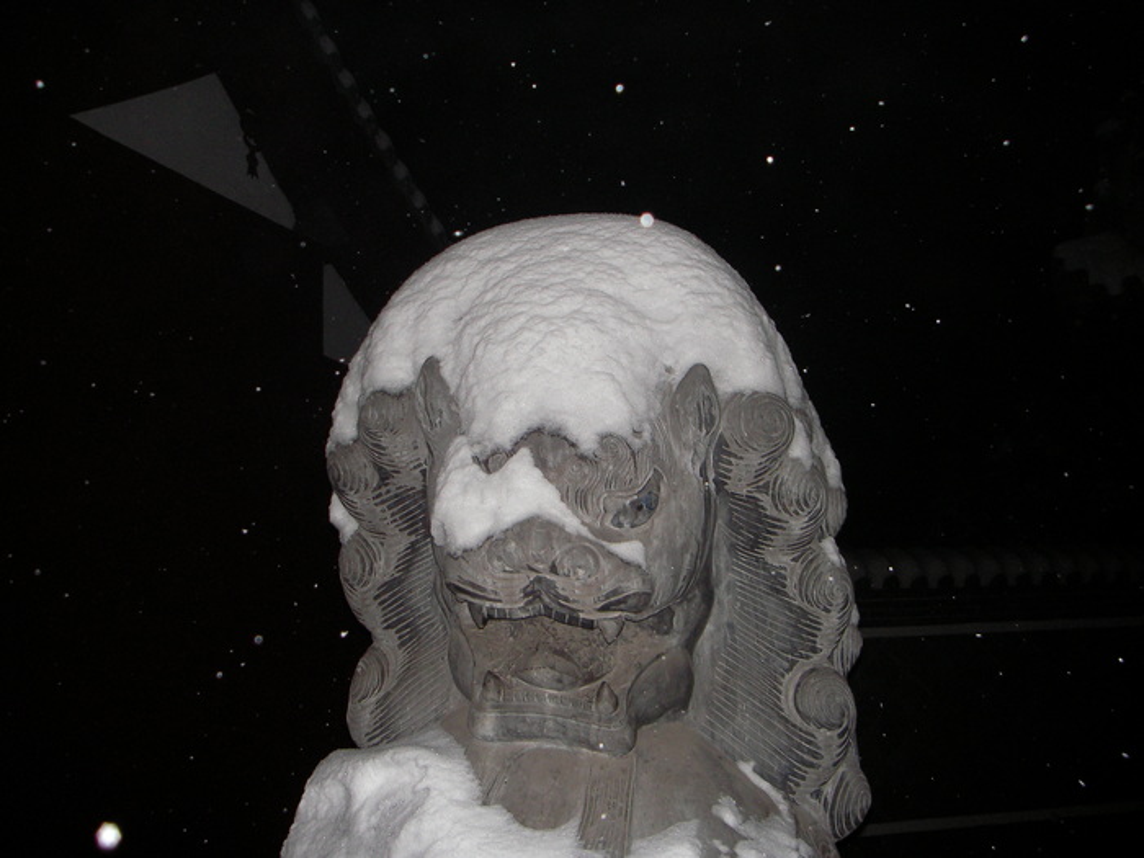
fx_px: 1256
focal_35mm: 38
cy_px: 429
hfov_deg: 49.0
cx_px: 572
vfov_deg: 37.7
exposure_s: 1/30
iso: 114
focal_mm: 6.3
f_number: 3.3
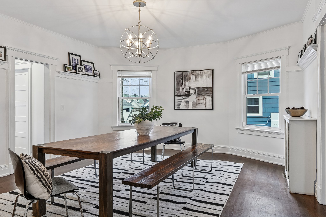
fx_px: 217
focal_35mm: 24
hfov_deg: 73.7
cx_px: 163
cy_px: 108
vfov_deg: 53.1
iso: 400
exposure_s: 1/8
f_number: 8
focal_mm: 16
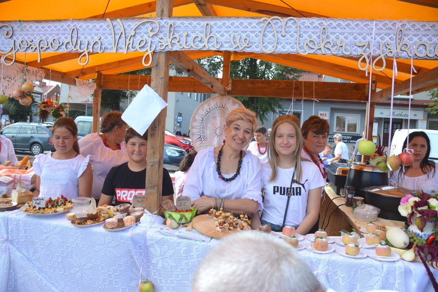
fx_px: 329
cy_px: 146
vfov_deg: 47.9
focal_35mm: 27
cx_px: 219
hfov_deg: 67.4
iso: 400
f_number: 4.5
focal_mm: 18
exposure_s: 1/1250
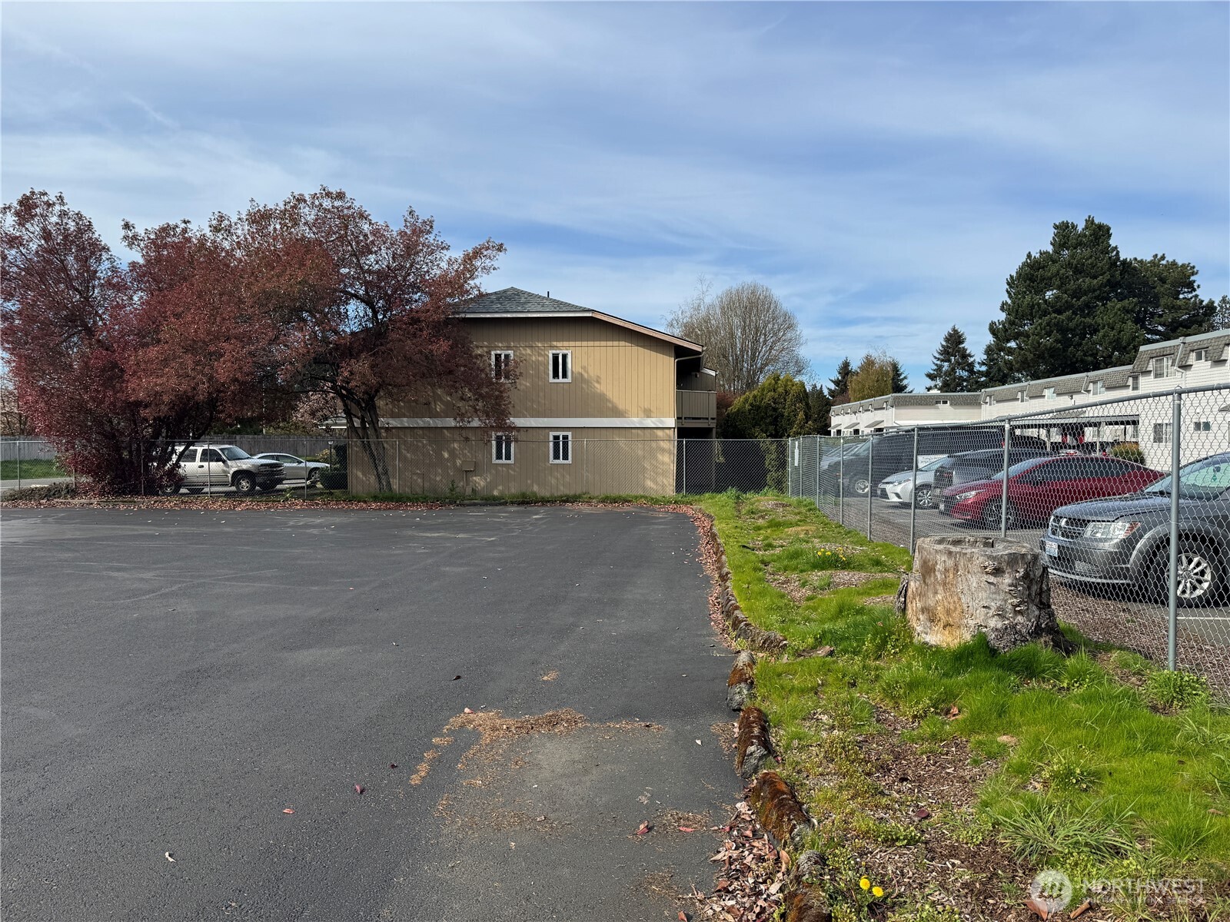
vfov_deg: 56.8
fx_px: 853
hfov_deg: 71.6
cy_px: 461
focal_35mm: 24
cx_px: 615
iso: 80
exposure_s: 1/4310
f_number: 1.78
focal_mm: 6.76
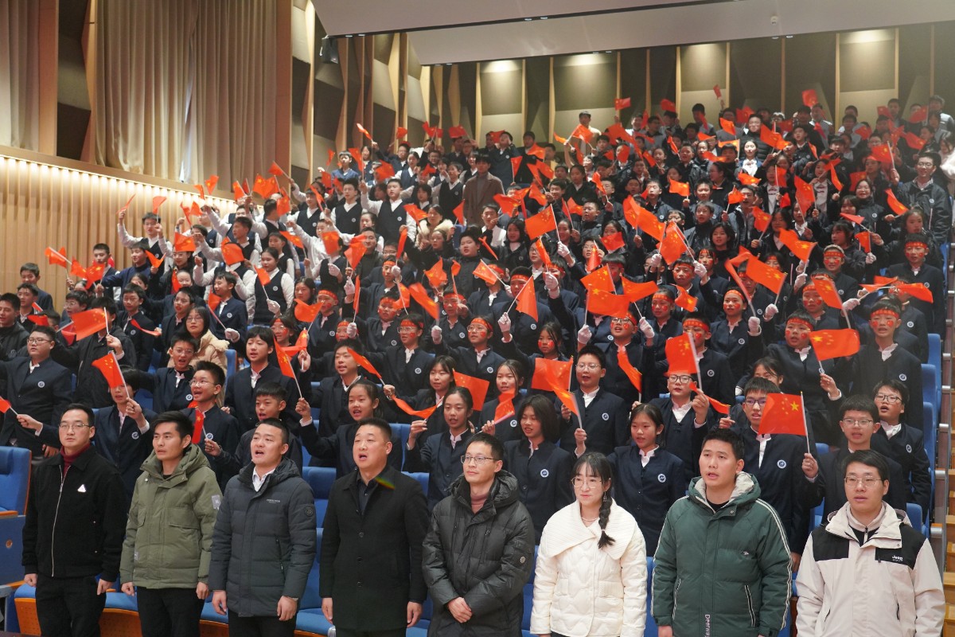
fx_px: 1114
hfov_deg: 46.4
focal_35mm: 42
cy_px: 318
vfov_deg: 31.9
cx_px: 478
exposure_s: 1/160
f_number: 4
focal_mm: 42
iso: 5000
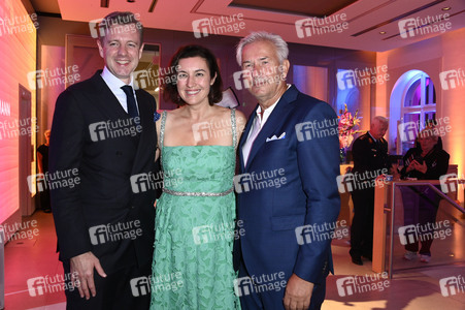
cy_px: 155
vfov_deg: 41.1
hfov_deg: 58.8
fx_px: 413
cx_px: 232
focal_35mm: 32
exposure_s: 1/80
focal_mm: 32
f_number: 5.6
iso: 3200
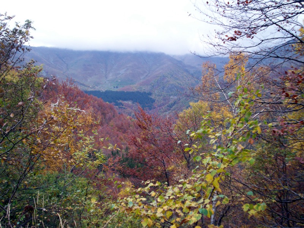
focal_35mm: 36
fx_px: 316
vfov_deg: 39.7
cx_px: 152
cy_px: 114
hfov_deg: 51.4
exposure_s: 1/70.2
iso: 100
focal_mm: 5.9
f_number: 4.5
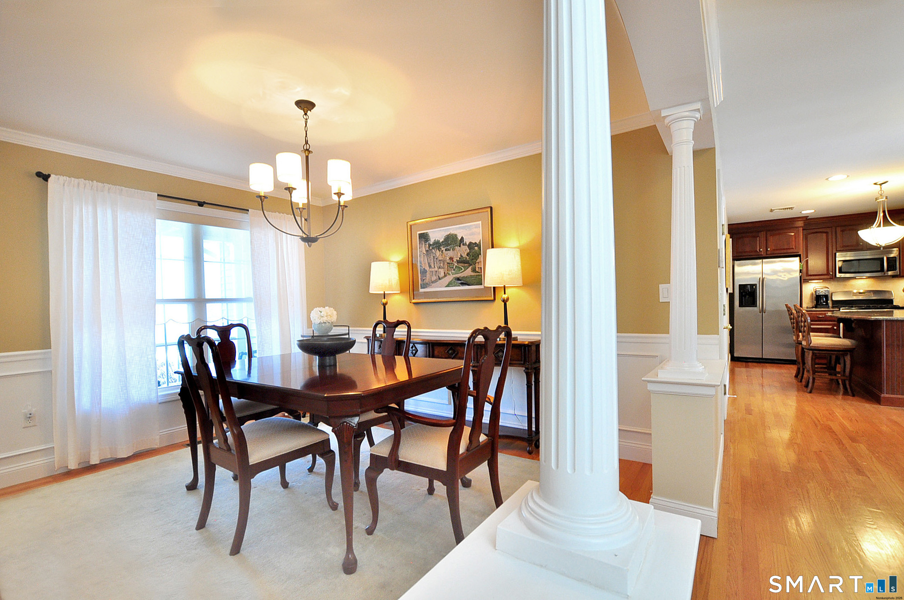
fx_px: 376
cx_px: 452
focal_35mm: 15
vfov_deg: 77.2
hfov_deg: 100.5
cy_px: 300
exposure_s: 1/30
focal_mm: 10
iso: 640
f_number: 5
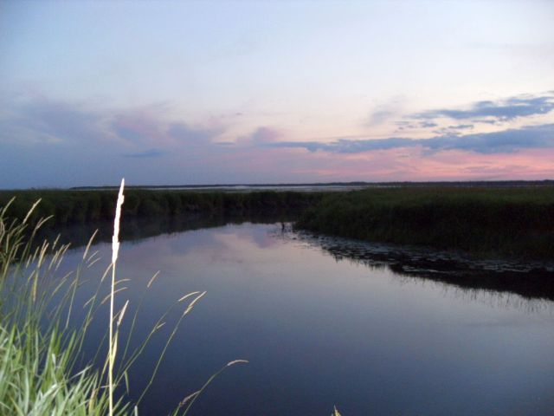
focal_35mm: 34
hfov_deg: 54.0
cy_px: 208
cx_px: 277
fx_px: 544
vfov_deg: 41.8
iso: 400
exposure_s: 1/45
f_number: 2.8
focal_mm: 6.3
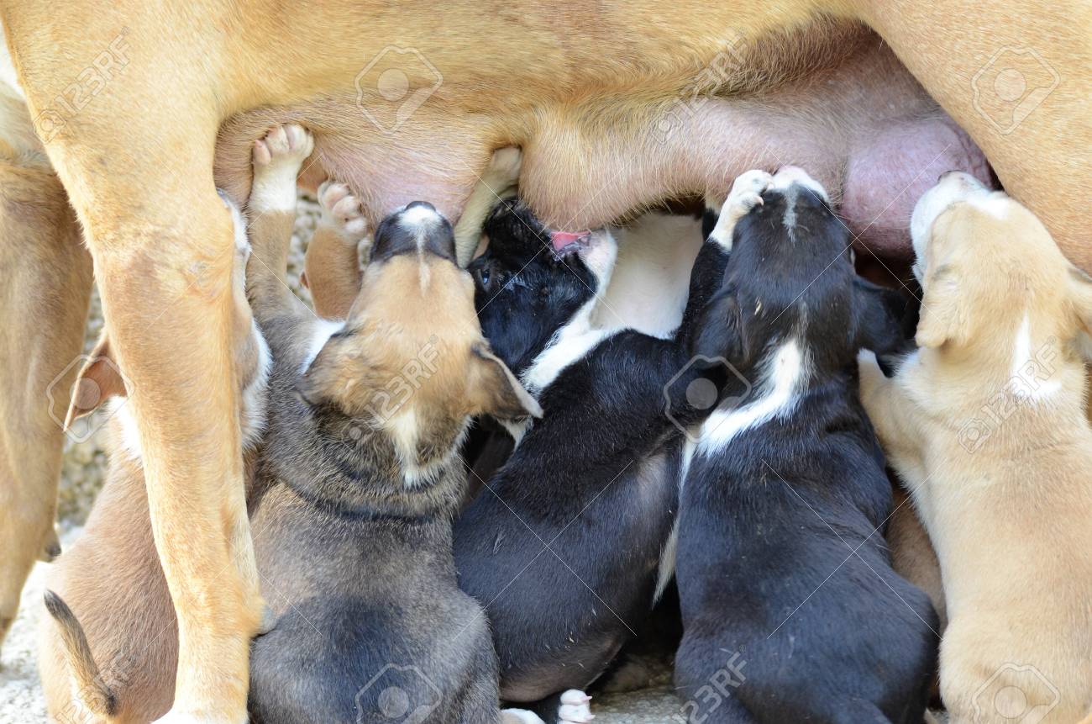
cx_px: 546
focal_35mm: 180
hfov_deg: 11.4
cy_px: 362
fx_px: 5449
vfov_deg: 7.6
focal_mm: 120
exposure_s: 1/100
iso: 640
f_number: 4.5
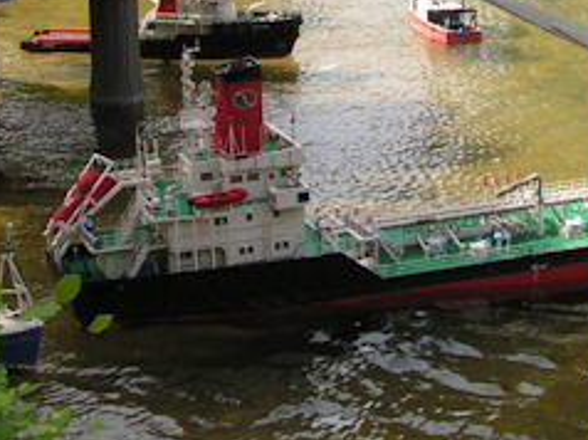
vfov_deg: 13.3
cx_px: 393
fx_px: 1850
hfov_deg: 18.0
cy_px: -56
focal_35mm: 109
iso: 50
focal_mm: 6.3
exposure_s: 1/125
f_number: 5.6
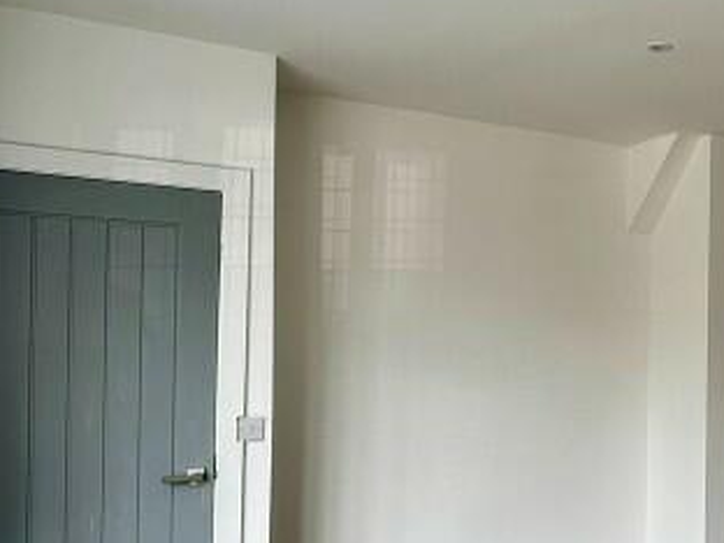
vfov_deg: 31.4
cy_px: 346
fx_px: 962
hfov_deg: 37.8
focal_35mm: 46
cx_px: 685
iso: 40
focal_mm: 2.22
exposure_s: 1/99
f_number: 2.2
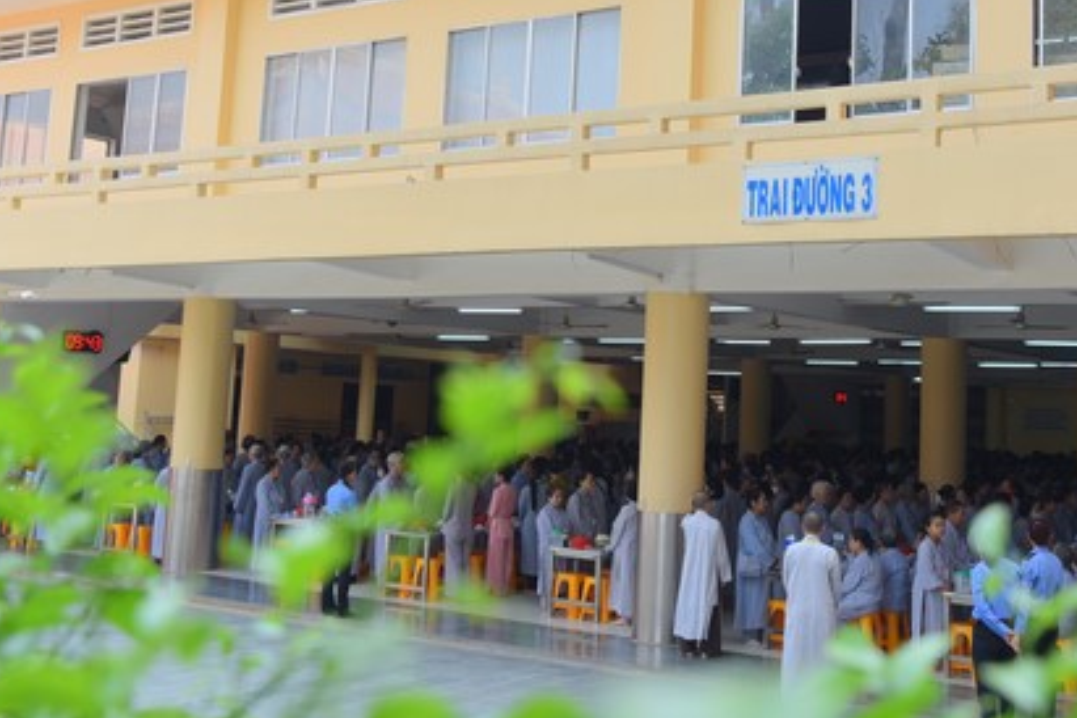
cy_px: 200
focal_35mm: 49
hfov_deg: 40.2
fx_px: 1466
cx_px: 650
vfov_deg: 27.2
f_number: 7.1
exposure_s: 1/125
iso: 100
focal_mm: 31
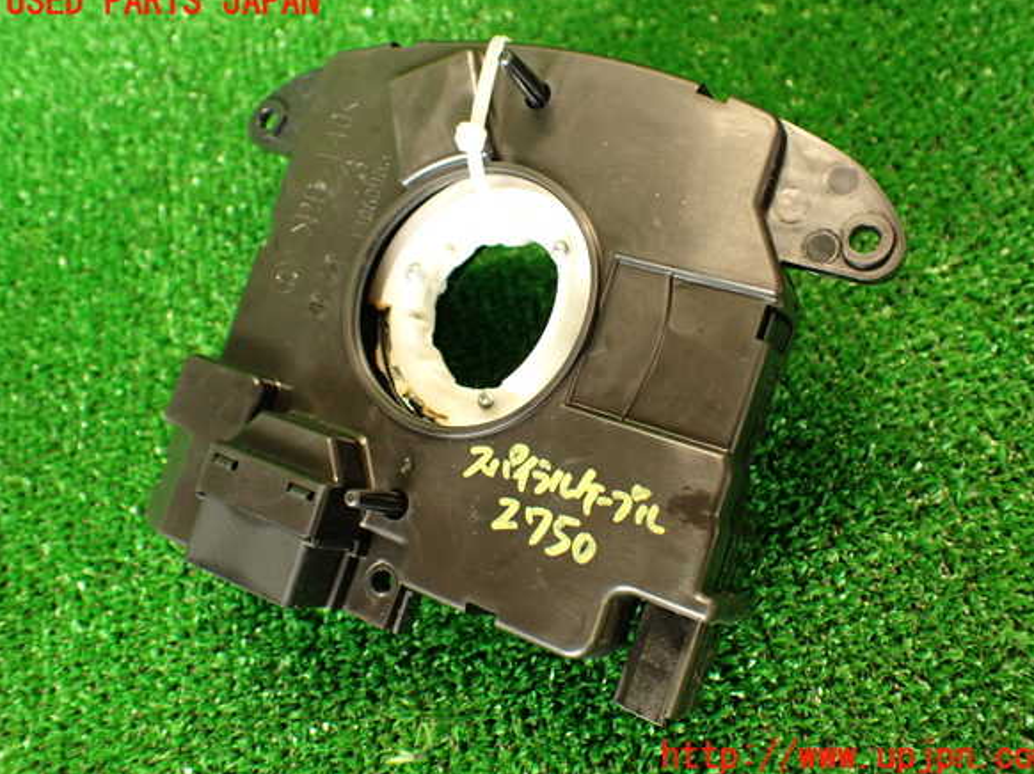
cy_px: 380
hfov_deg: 55.4
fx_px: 985
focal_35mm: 33
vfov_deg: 42.9
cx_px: 529
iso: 400
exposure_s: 1/30
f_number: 2.4
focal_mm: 5.79
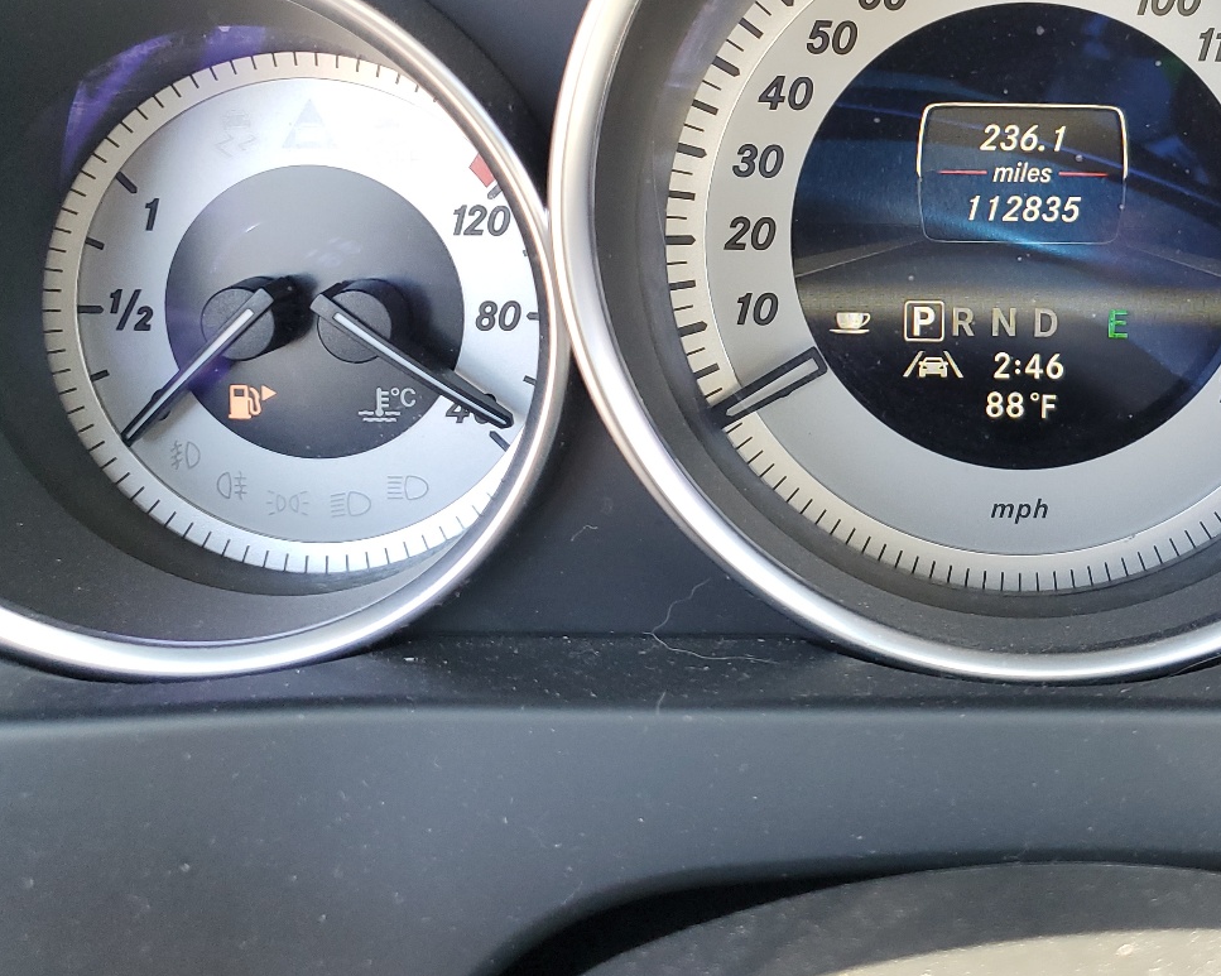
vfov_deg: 34.9
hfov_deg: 42.0
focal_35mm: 42
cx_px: 967
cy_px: 242
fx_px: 1517
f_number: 1.5
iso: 84
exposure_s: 1/120
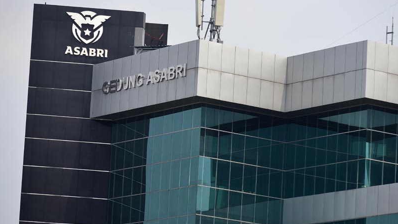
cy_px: 97
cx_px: 199
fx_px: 1889
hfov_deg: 12.0
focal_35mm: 179
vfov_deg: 6.8
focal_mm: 170
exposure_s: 1/1000
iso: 125
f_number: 4.5
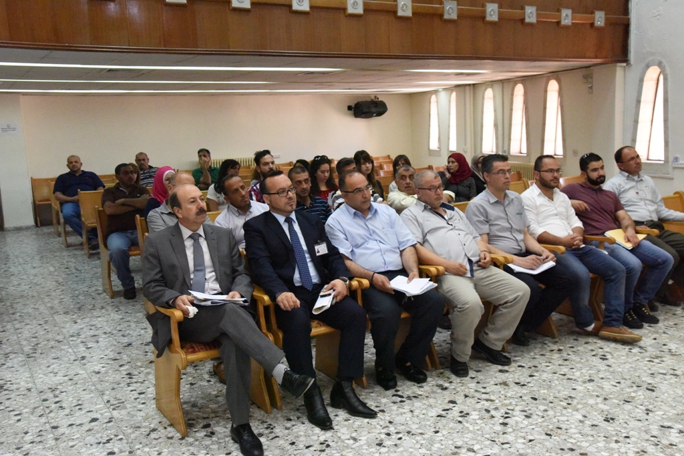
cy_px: 228
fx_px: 665
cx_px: 342
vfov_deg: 37.9
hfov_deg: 54.4
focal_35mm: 35
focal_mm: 35
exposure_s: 1/320
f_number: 9
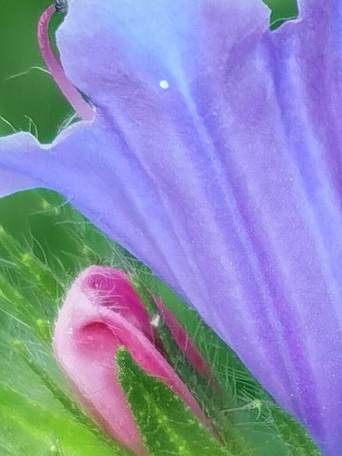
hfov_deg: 4.6
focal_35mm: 326
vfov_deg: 6.1
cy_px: 363
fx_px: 4294
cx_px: 357
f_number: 1.6
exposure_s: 1/159
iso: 50
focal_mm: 5.56
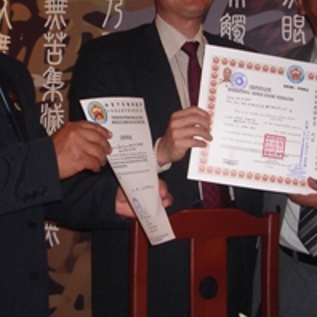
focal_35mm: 70
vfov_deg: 24.5
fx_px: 725
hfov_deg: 24.7
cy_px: 109
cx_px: 160
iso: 200
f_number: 2.6
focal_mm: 5.8
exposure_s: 1/60
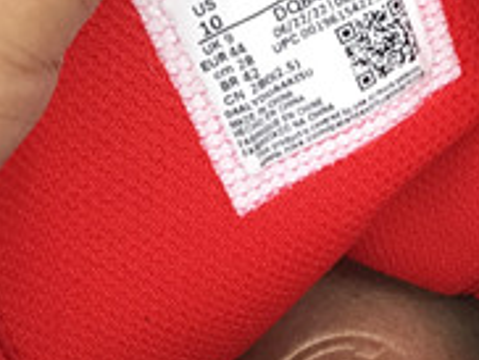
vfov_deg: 9.7
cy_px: 191
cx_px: 361
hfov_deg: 12.9
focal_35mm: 153
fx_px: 2120
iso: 32
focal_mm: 3.3
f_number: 2.4
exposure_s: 1/100
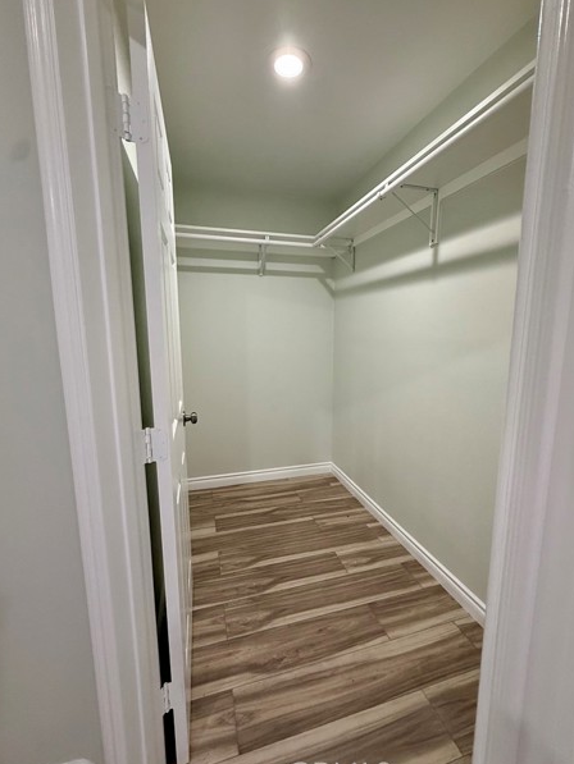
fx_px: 332
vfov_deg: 98.2
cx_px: 295
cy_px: 383
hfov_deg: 81.7
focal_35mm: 15
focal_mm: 2.22
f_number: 2.2
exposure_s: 1/120
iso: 320
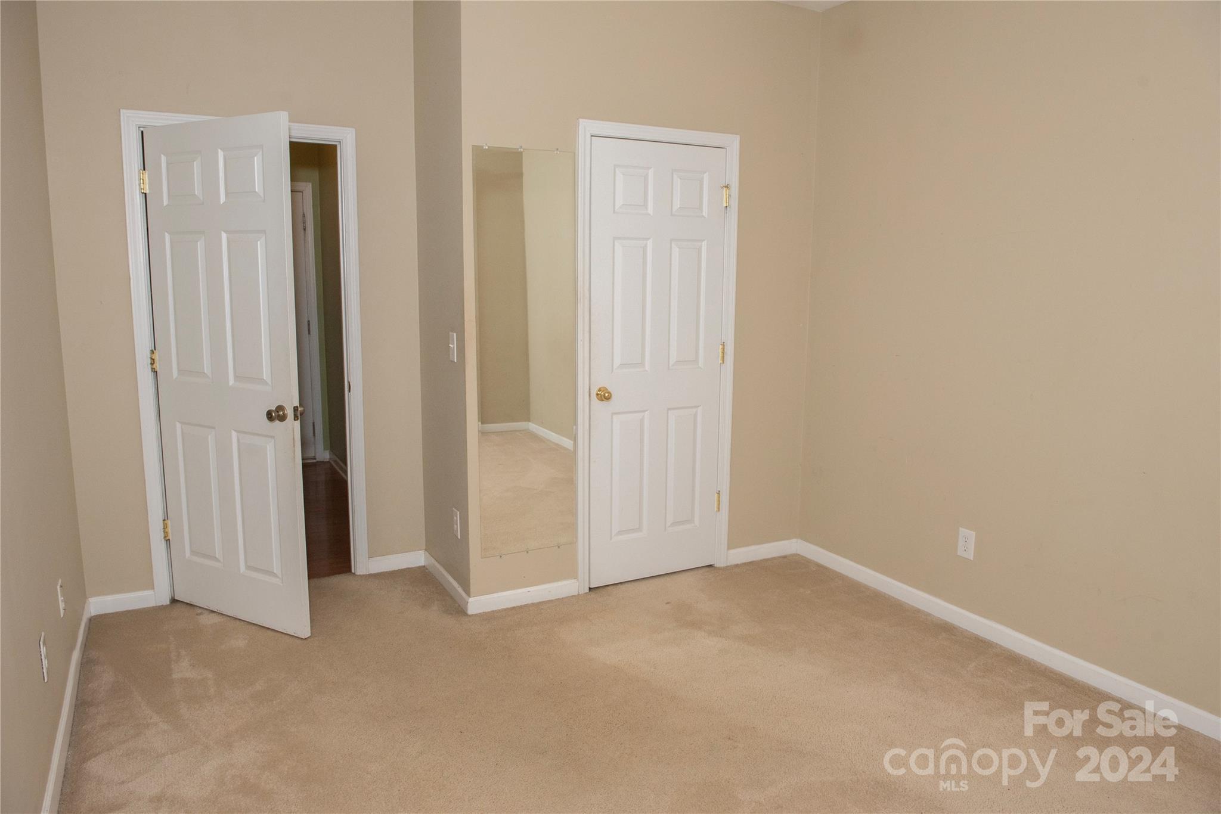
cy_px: 407
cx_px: 610
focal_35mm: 24
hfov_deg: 73.7
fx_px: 814
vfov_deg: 53.1
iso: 1250
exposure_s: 1/160
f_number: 7.1
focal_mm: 24
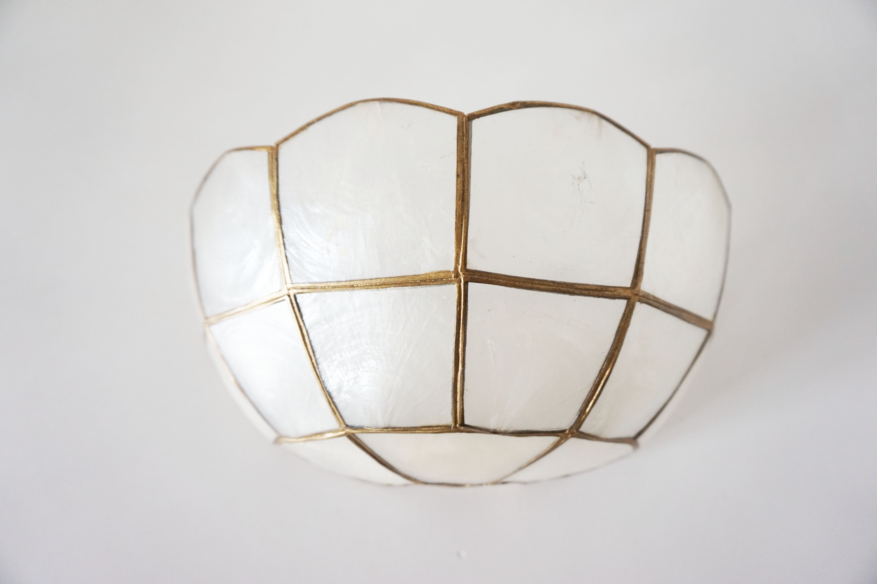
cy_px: 292
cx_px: 438
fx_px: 584
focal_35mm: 24
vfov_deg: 53.1
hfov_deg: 73.8
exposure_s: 1/160
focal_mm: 16
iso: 500
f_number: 4
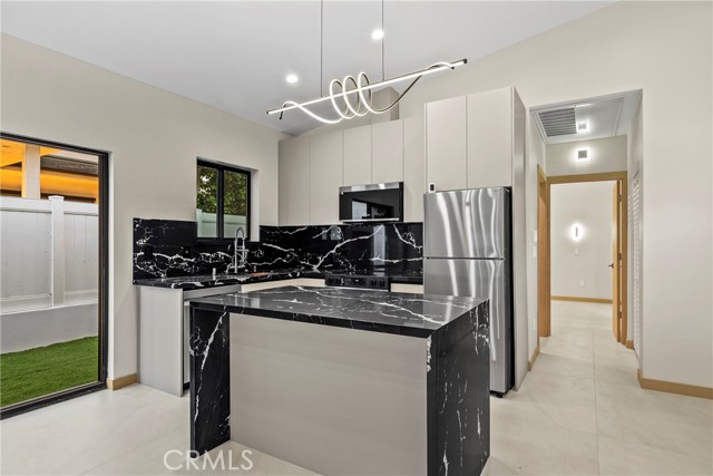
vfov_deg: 62.0
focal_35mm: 20
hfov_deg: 84.0
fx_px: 396
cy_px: 238
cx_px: 356
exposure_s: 1
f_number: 8
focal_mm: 20
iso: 250
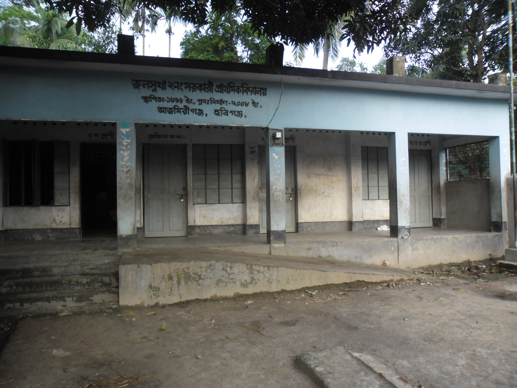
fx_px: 403
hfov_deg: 65.3
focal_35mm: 27
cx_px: 258
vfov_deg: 51.4
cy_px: 194
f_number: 3.5
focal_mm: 4.9
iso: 100
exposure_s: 1/86
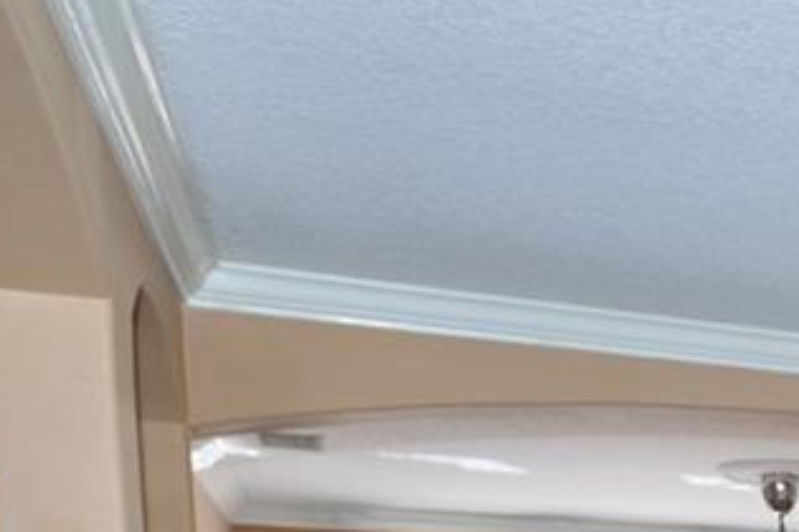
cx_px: 1431
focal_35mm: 71
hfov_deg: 20.4
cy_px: 849
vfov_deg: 17.0
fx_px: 1576
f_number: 4
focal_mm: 14
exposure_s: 1/250
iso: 400
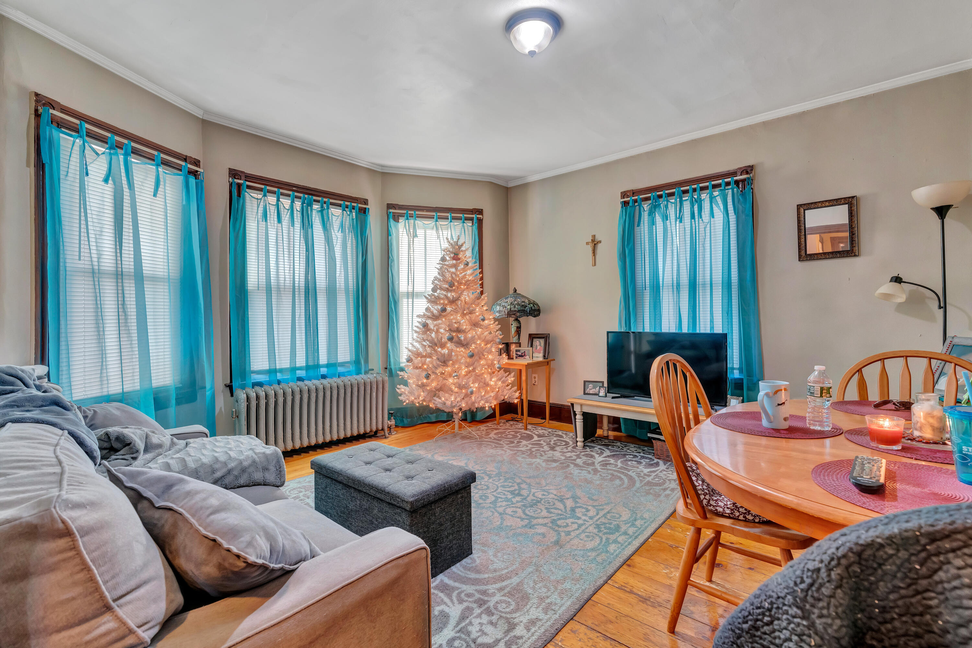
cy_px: 324
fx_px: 432
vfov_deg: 73.7
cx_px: 486
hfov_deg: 96.7
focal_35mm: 16
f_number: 8
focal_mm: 16
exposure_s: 1/4
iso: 800
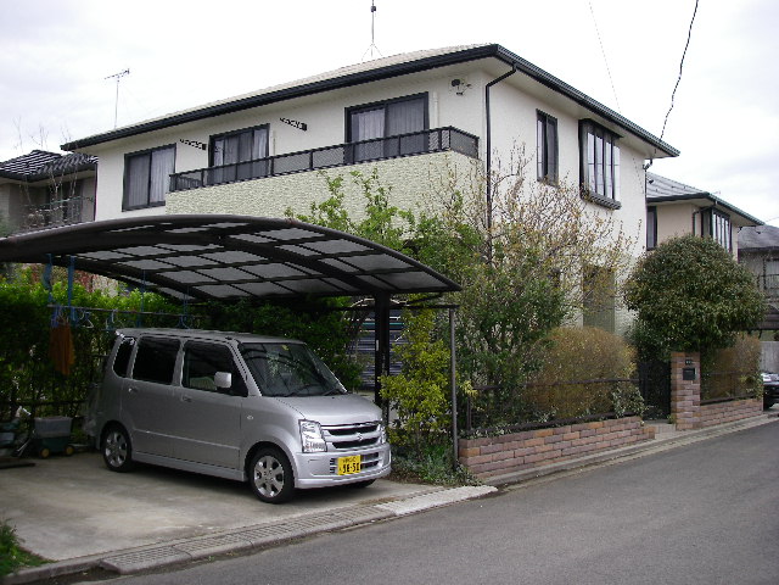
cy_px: 292
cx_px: 390
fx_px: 855
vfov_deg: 37.7
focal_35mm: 38
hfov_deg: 49.0
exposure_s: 1/320
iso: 64
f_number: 3.3
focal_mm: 6.3
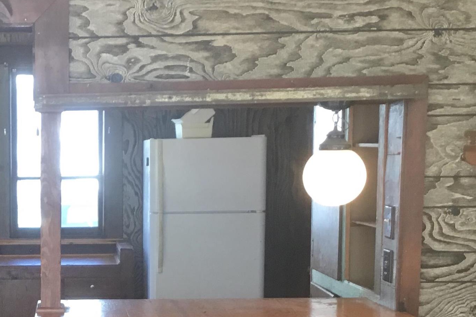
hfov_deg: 26.5
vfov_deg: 18.5
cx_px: 27
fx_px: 965
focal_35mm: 73
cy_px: 266
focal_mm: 3.3
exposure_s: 1/30
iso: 80
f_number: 2.4
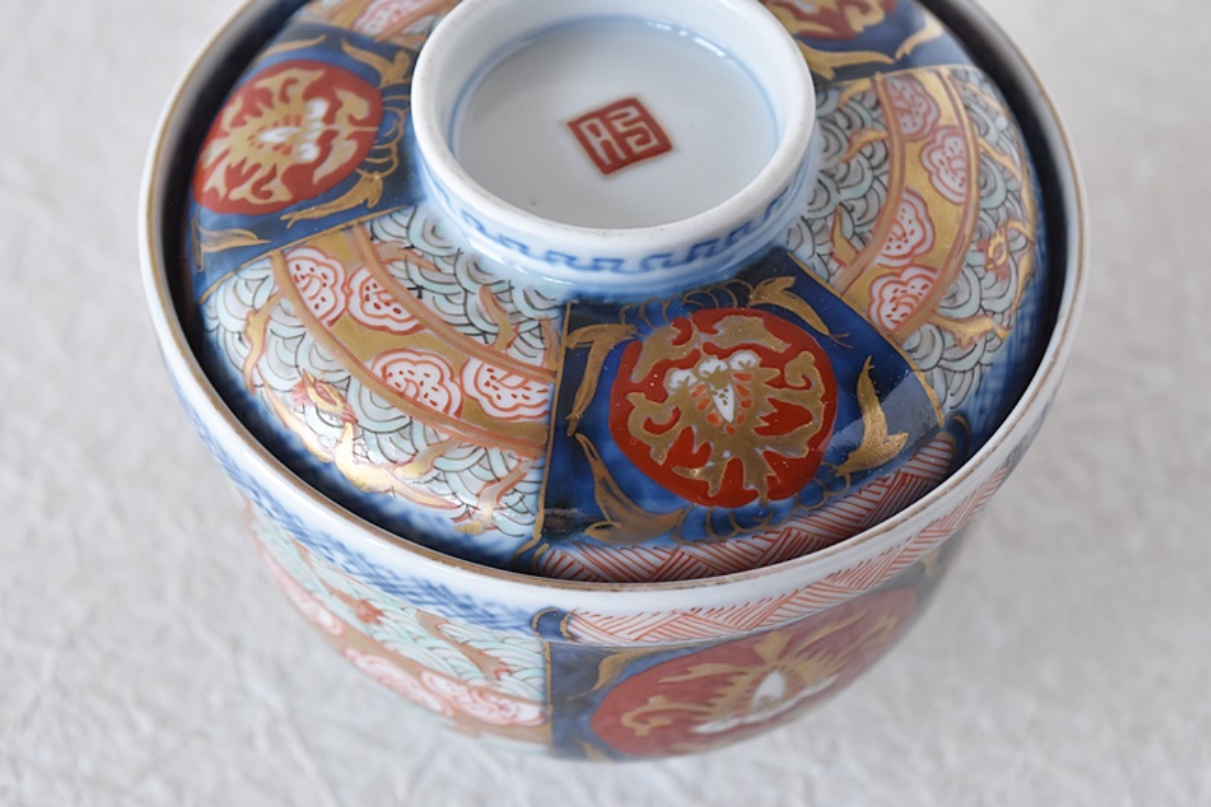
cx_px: 606
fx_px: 2774
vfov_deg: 16.5
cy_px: 404
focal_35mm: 82
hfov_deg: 24.6
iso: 800
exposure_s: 1/10
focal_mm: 55
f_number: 5.6
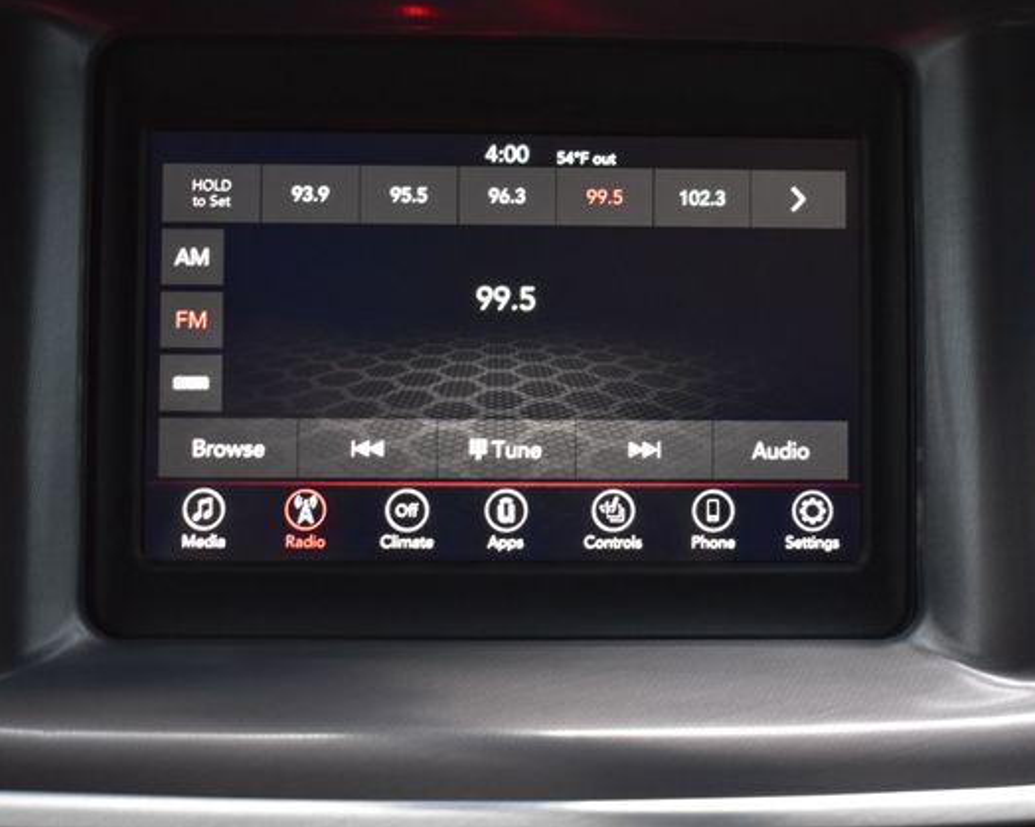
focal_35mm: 55
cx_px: 549
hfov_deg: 34.1
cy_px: 413
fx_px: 1684
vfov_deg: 27.6
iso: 1600
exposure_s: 1/13
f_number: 4.5
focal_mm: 32
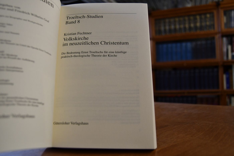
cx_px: 117
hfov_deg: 61.9
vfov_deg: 43.6
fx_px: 195
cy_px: 78
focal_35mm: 30
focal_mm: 20
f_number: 3.5
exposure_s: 1/250
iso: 720
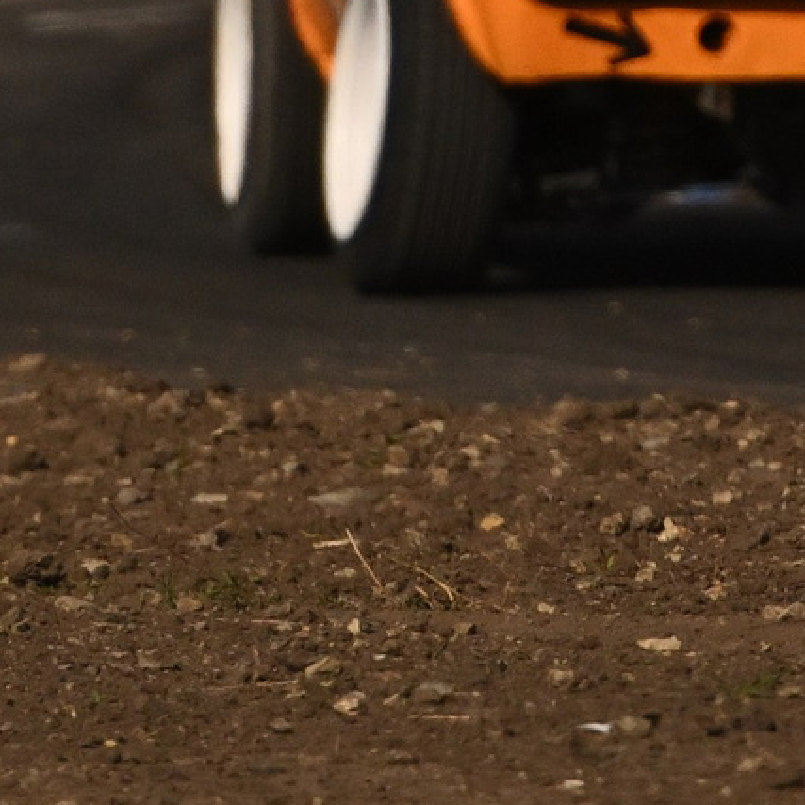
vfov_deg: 1.1
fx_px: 40255
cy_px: -351
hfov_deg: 1.1
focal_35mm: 1530
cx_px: 2228
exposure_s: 1/32000
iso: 640
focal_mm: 200
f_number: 2.8
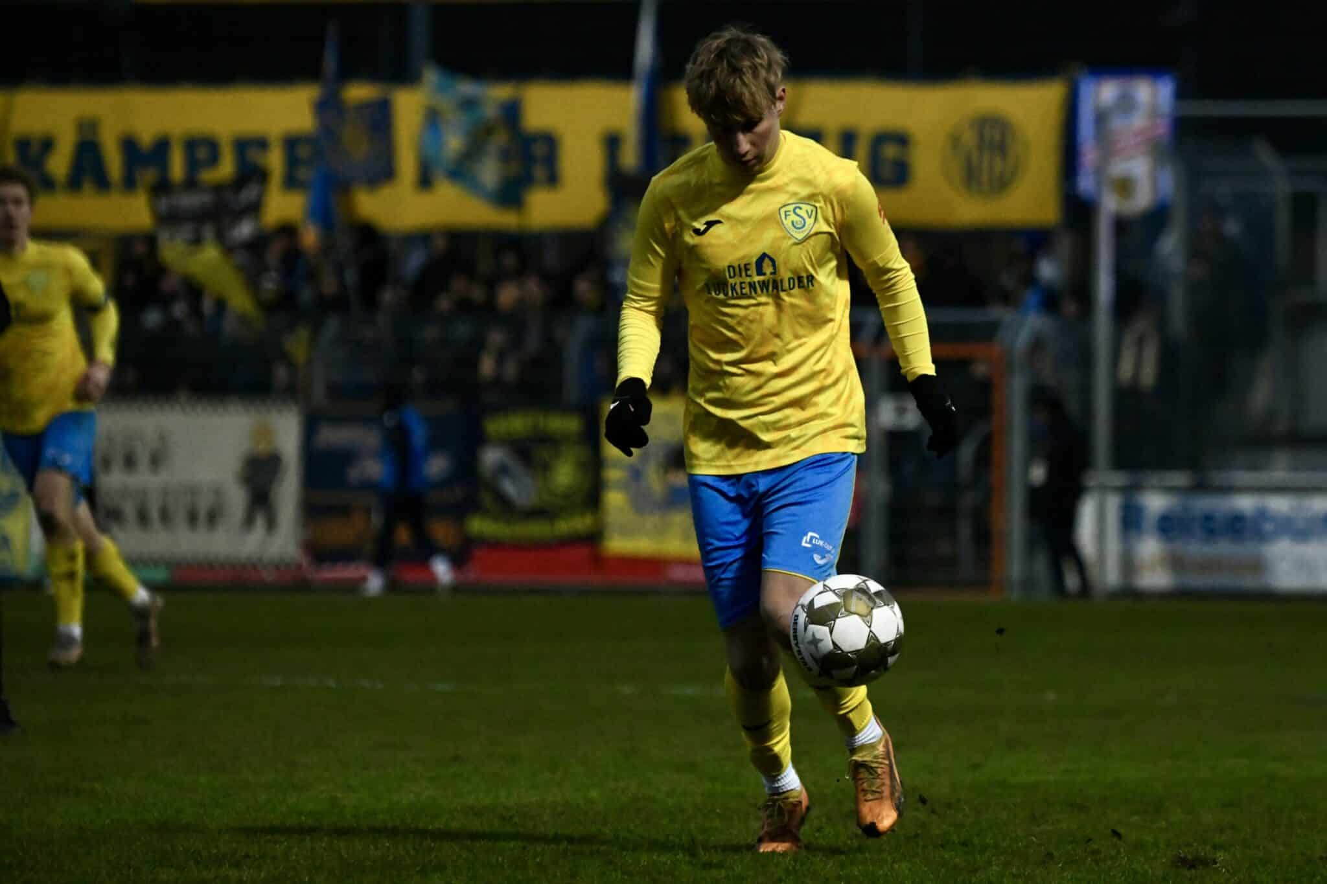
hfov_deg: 7.9
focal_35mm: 260
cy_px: 442
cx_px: 664
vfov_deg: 5.3
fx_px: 9582
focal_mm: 260
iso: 8000
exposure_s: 1/1600
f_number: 5.6
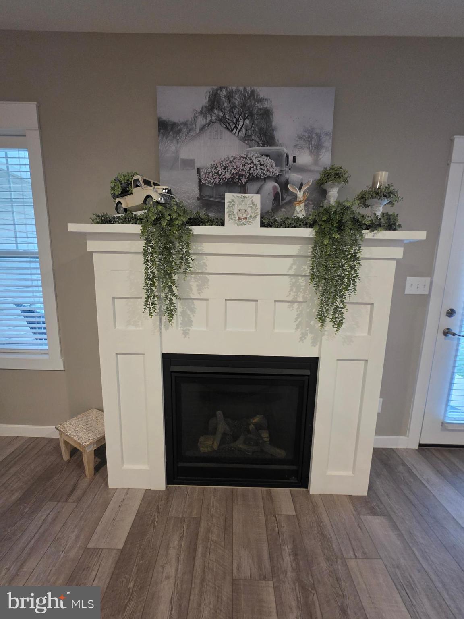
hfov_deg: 89.9
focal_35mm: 13
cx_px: 232
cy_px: 310
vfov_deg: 106.2
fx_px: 232
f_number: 1.9
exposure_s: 1/60
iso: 500
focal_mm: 2.2
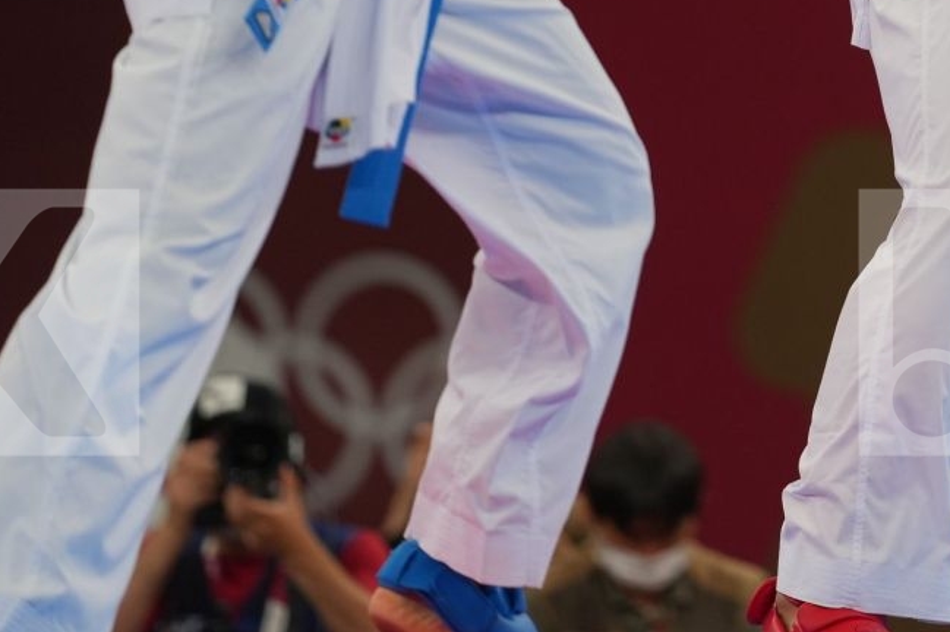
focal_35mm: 555
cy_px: -198
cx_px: 995
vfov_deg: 2.5
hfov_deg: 3.7
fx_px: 14638
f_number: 2.8
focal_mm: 200
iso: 500
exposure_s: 1/1000
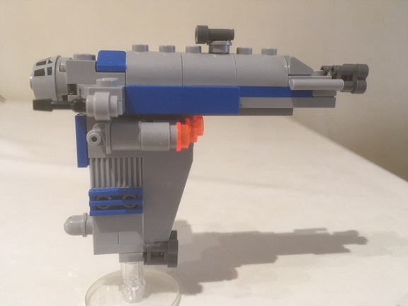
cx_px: 204
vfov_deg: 48.2
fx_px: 342
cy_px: 153
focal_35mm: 29
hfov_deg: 61.7
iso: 160
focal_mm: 4.15
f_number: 2.2
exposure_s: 1/33
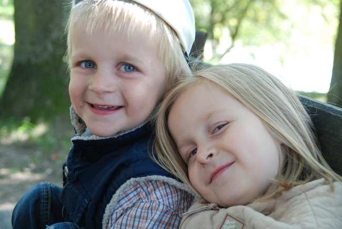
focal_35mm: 75
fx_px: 713
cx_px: 171
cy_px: 114
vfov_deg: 18.2
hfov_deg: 27.0
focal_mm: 50
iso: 800
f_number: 5
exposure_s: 1/160
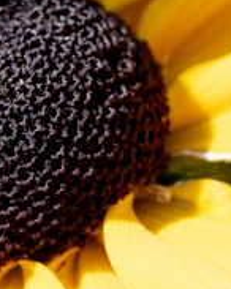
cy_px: 106
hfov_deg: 4.8
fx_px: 2765
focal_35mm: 323
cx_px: 54
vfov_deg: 6.0
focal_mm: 105
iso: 640
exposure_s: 1/250
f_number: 16
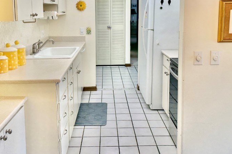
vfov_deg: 34.3
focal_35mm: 38
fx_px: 245
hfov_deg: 50.7
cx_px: 112
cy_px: 37
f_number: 1.78
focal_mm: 6.76
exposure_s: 1/232
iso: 125
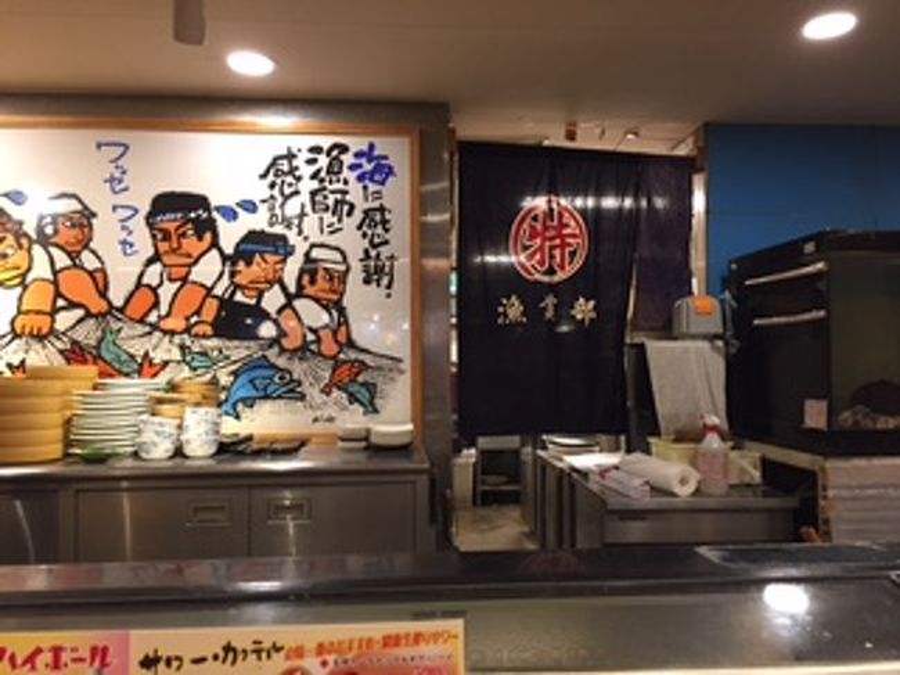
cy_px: 338
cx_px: 450
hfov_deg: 61.7
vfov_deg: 48.2
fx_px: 754
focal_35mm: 29
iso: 125
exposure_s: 1/30
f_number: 2.2
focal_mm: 4.15
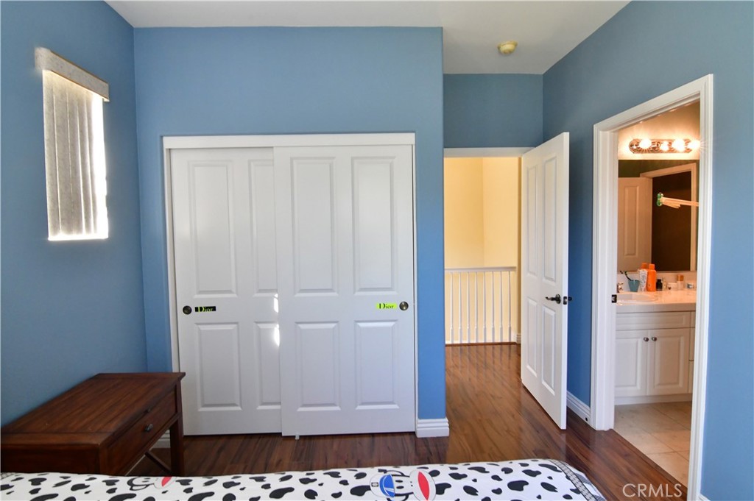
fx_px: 335
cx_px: 377
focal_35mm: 16
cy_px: 250
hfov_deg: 96.8
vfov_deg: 73.7
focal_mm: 11
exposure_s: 1/25
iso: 2000
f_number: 13
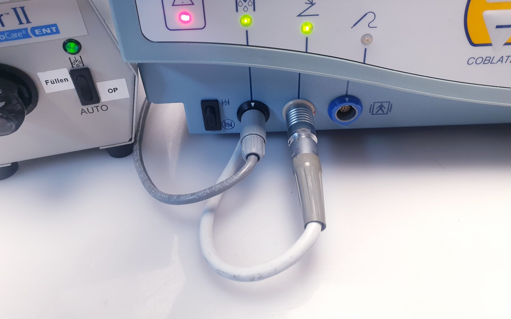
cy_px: 139
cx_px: 254
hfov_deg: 66.5
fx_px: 390
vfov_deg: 44.4
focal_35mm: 28
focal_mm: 4.3
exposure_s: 1/50
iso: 160
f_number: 2.4
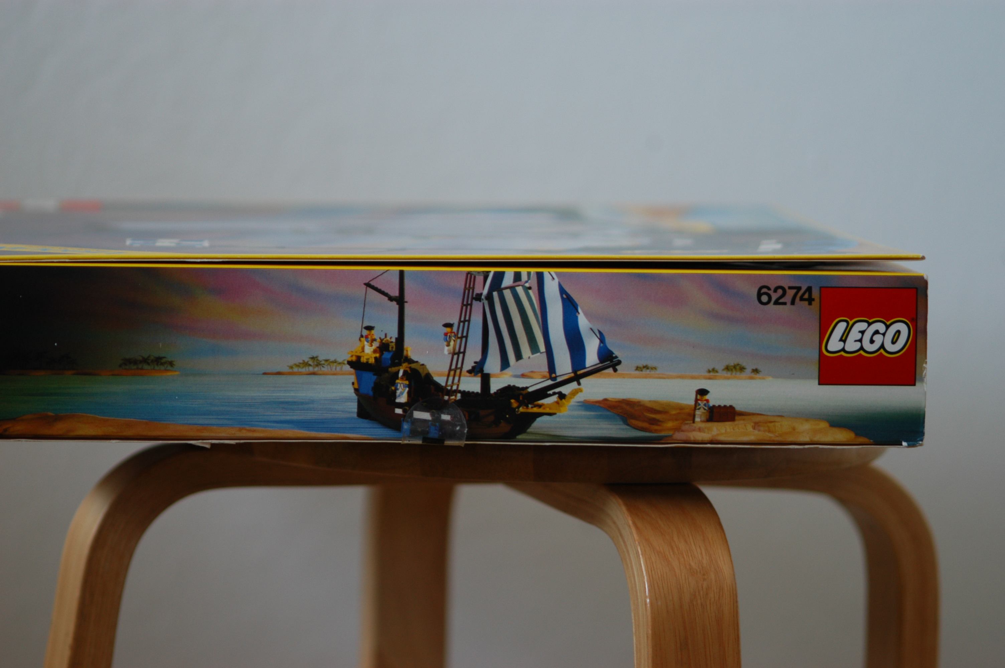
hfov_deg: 13.1
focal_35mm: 158
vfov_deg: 8.7
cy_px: 334
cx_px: 502
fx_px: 4393
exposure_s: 1/30
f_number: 3
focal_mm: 105
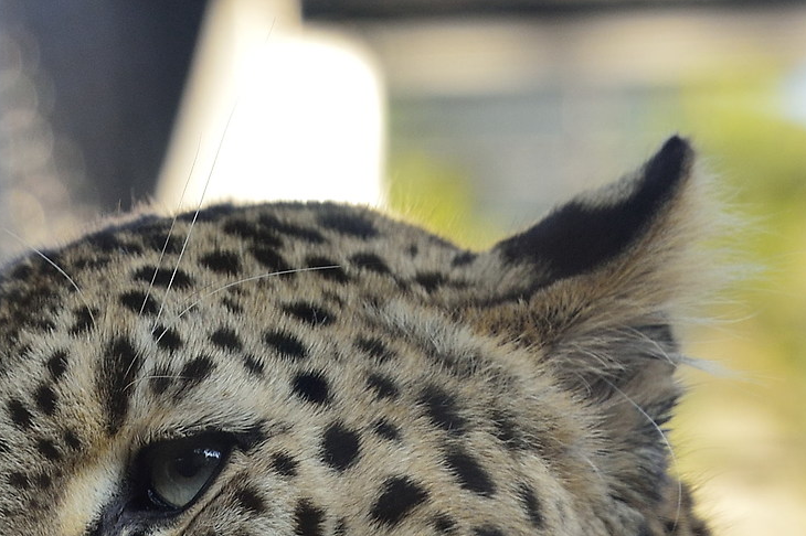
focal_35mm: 986
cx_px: 167
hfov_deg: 2.1
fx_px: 22064
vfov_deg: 1.4
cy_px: 677
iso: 800
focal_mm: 300
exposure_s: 1/400
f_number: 5.6
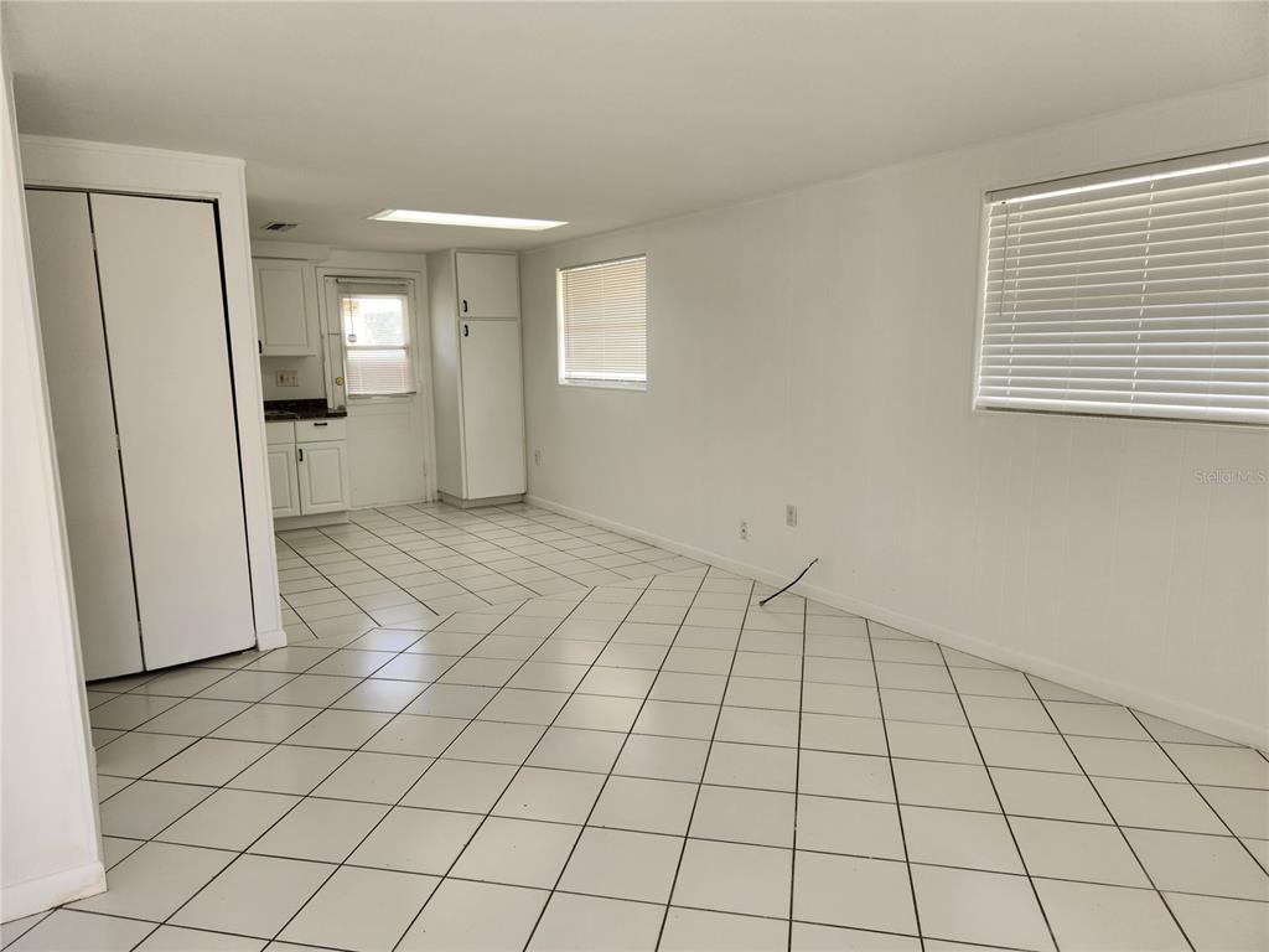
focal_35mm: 23
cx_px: 634
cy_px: 476
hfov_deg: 73.9
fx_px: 843
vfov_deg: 58.9
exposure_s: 1/180
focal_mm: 5.4
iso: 64
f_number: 1.8
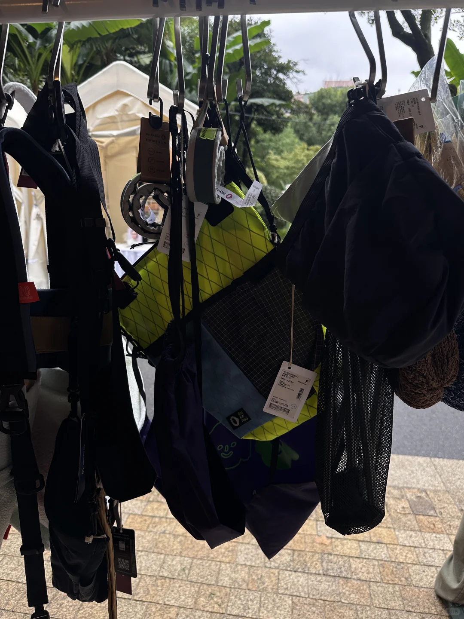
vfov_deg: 71.6
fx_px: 429
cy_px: 310
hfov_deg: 56.8
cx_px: 232
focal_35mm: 24
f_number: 1.78
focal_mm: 6.86
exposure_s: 1/218
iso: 64
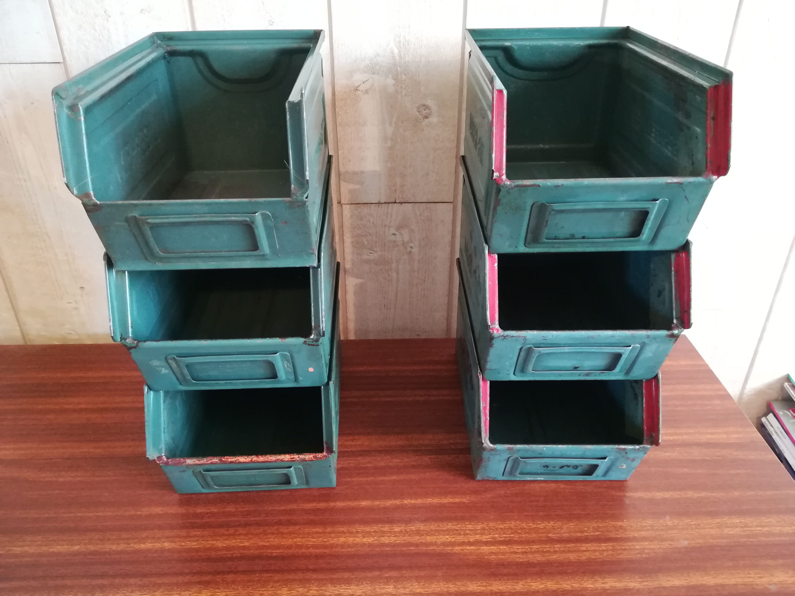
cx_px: 398
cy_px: 298
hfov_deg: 67.3
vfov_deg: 53.1
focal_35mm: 26
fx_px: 597
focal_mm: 3.83
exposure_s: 1/20
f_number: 2.2
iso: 640
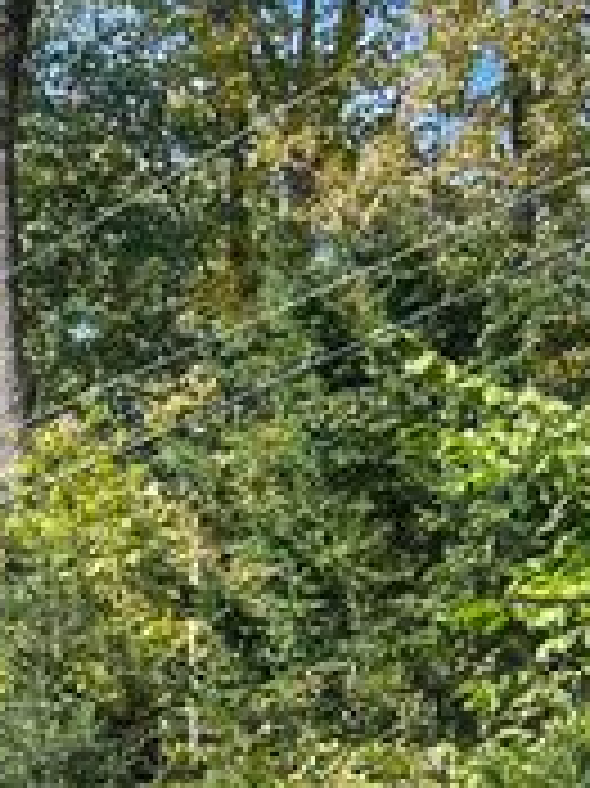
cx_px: -95
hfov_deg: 14.5
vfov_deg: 17.8
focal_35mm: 99
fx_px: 2253
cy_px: 1182
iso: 50
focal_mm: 5.7
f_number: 1.5
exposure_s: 1/880
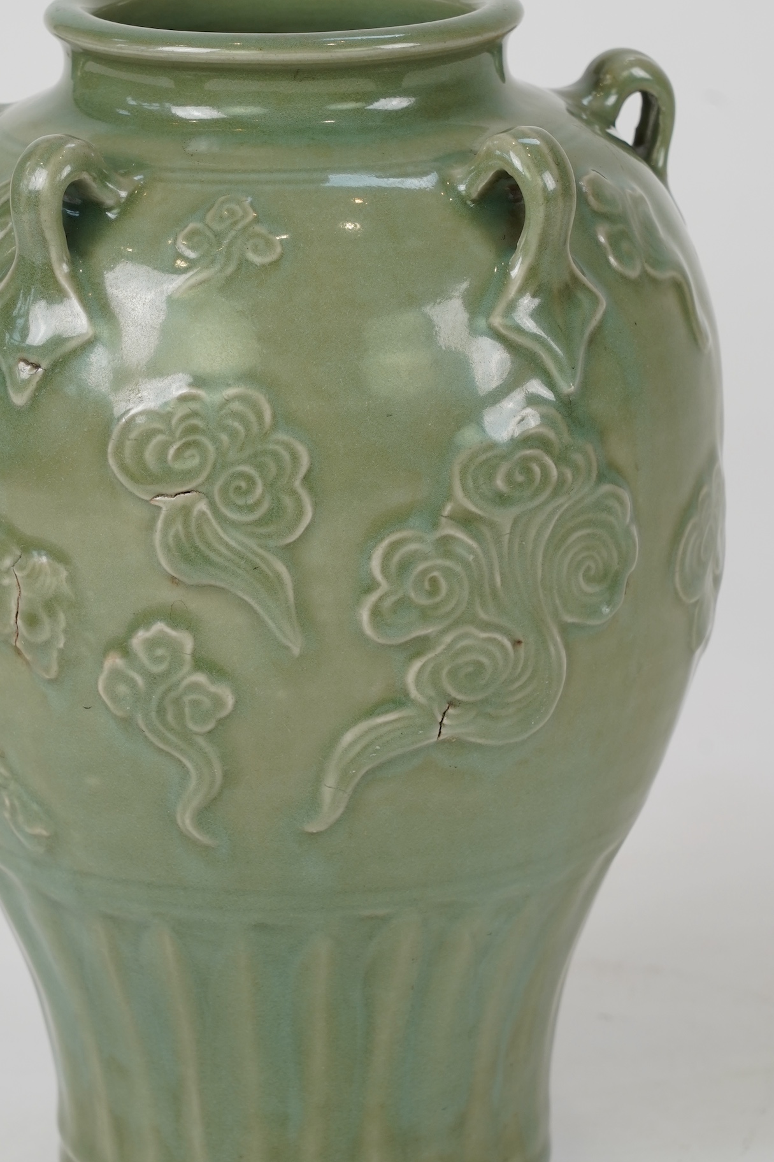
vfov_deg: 13.0
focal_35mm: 158
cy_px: 605
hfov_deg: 8.7
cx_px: 256
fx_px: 5096
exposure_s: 1/125
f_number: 9
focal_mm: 105
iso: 500
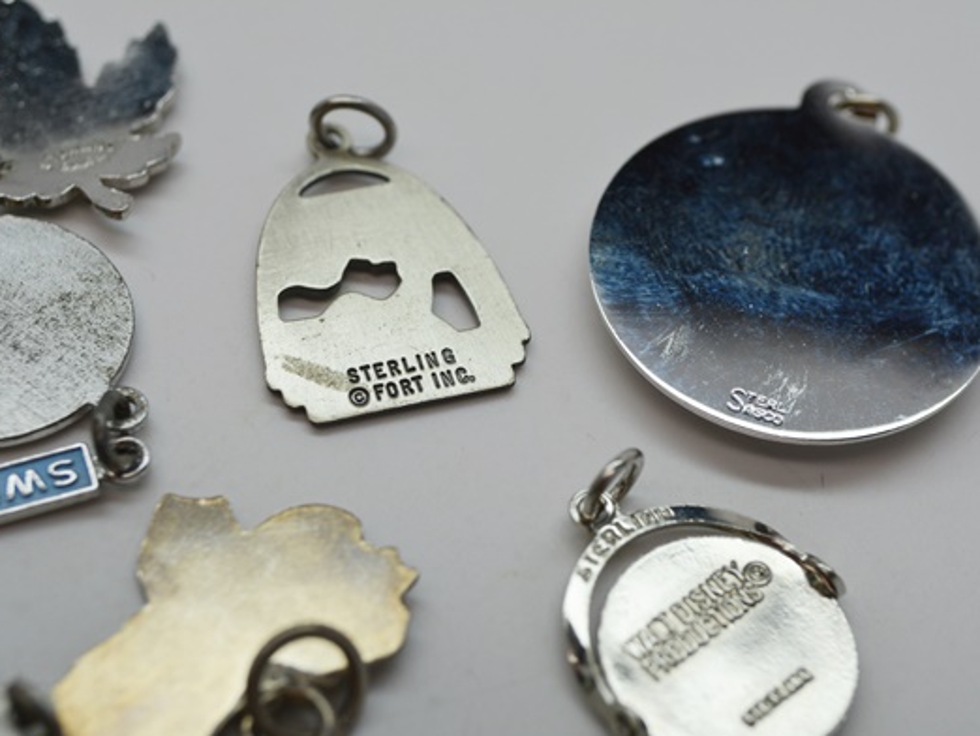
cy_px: 372
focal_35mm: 53
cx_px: 507
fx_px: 1501
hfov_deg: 36.2
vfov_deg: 27.5
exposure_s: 1/200
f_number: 7.1
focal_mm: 32
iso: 200
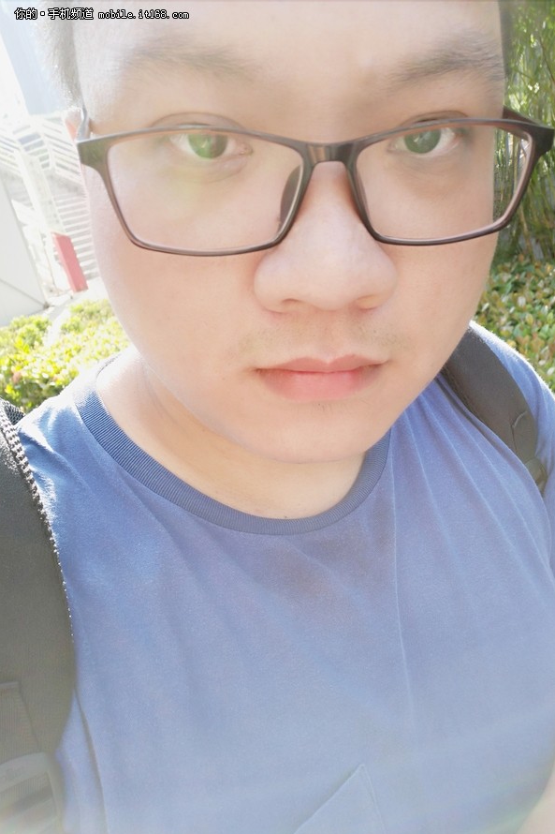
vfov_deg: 76.1
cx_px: 313
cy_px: 418
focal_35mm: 23
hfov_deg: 54.9
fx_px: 532
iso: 100
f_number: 2
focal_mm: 3.86
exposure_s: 1/264
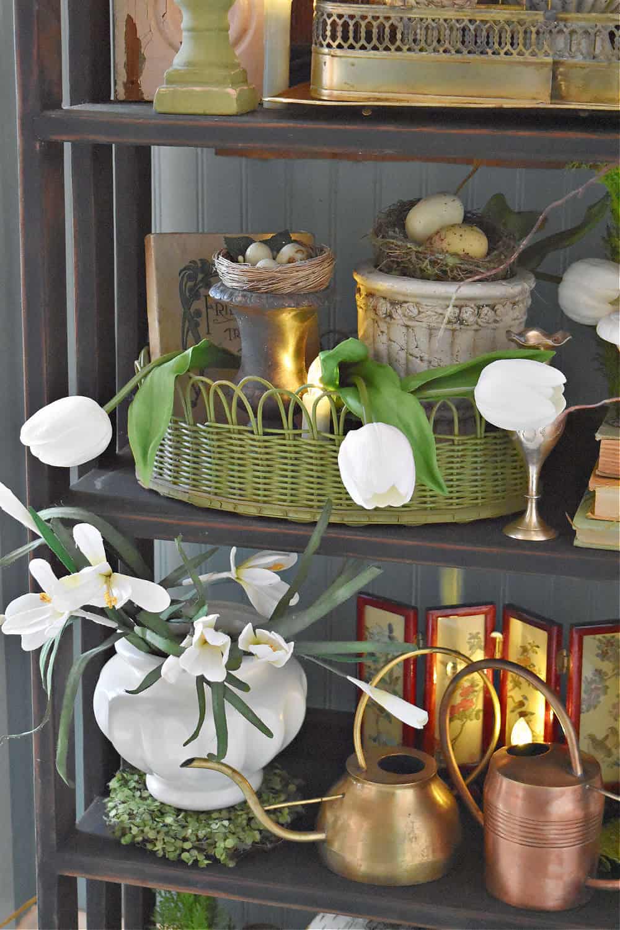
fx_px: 1782
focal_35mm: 69
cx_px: 310
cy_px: 465
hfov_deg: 19.7
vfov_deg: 29.2
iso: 6400
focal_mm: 46
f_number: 5
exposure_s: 1/60
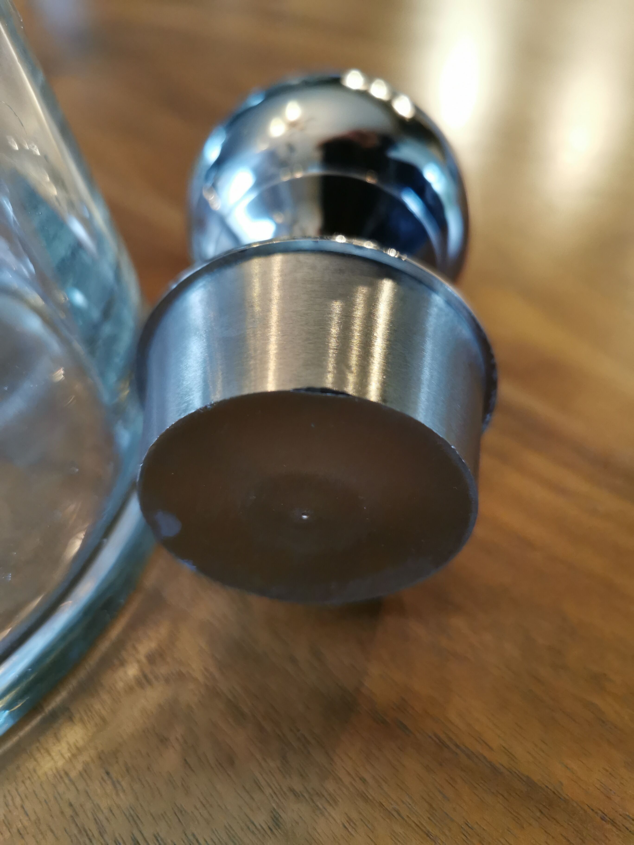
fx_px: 659
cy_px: 422
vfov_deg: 65.3
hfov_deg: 51.4
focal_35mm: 27
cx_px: 317
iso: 200
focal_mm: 5.56
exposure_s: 1/60
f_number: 1.6
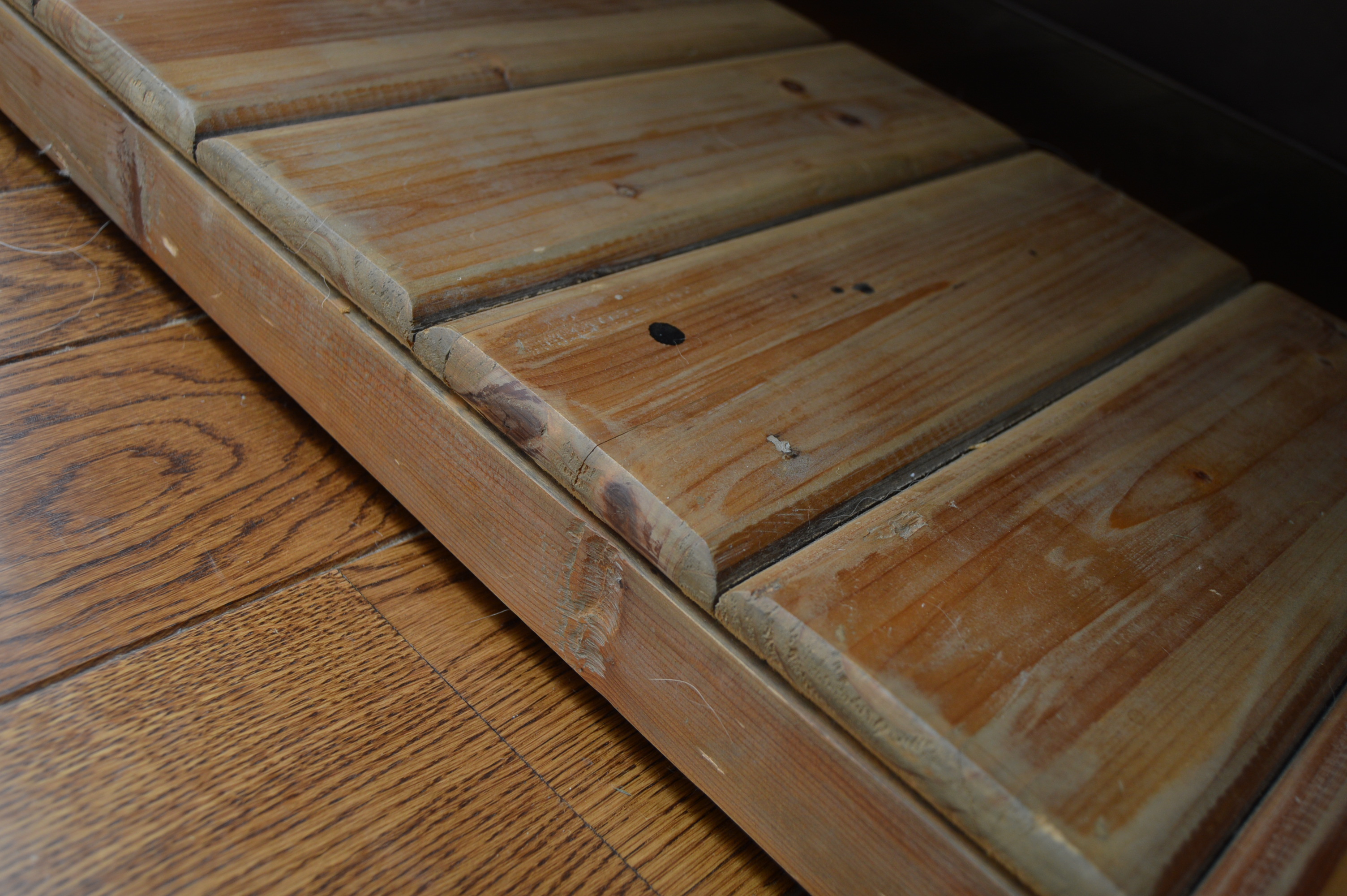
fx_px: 1290
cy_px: 448
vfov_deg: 38.3
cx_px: 674
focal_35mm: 34
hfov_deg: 55.1
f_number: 3.8
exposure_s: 1/160
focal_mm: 23
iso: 200
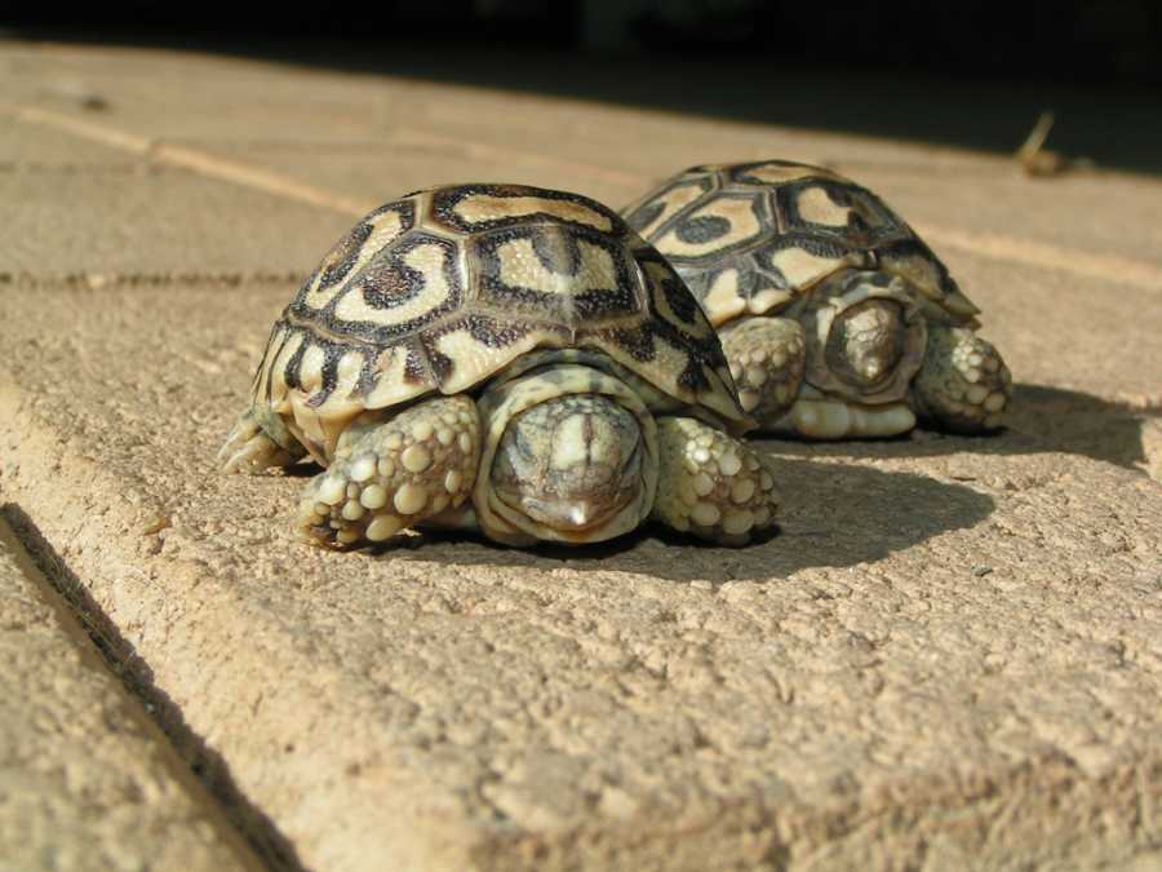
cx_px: 581
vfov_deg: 22.6
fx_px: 2182
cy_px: 436
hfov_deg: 29.8
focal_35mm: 65
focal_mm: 10
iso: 50
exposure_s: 1/80
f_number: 5.6
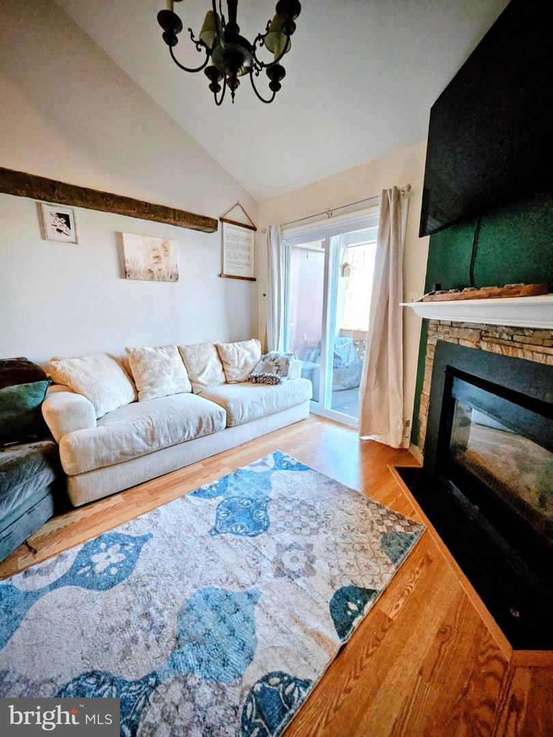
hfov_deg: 89.9
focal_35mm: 13
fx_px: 277
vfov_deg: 106.2
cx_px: 276
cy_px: 368
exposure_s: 1/77.4
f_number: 2.2
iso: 500
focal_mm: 1.74
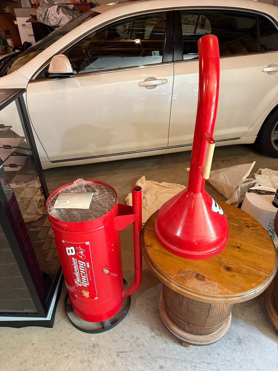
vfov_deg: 71.6
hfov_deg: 56.8
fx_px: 257
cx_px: 139
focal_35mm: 24
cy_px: 186
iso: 400
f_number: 1.78
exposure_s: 1/60
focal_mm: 6.76
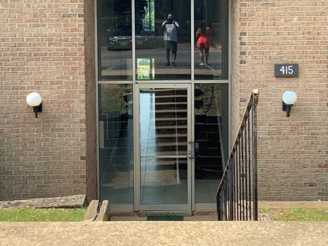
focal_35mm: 62
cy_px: 69
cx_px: 171
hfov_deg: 31.2
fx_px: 587
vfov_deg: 23.5
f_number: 1.8
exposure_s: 1/435
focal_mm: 3
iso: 16
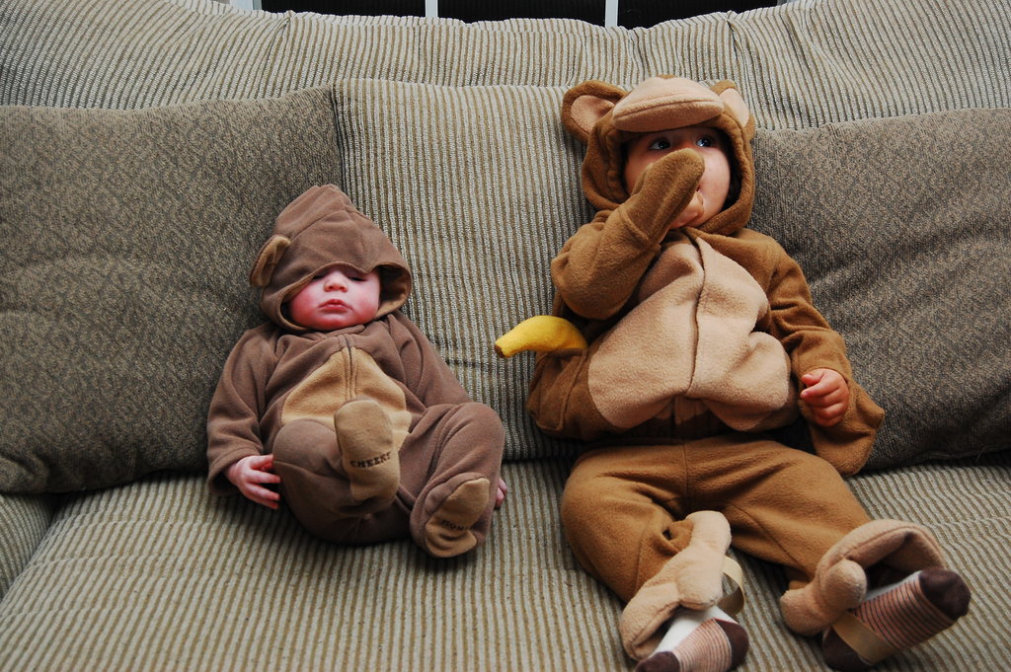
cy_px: 336
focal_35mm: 45
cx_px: 506
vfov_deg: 29.8
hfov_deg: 43.6
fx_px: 1263
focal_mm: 30
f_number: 5.6
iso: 800
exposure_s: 1/60
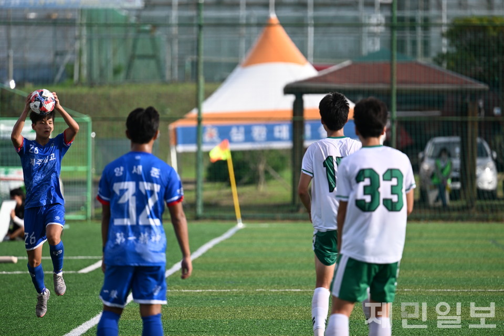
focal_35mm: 400
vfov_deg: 3.4
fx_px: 5600
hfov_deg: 5.2
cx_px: 252
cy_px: 168
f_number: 5.6
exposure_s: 1/1250
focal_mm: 400
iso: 400
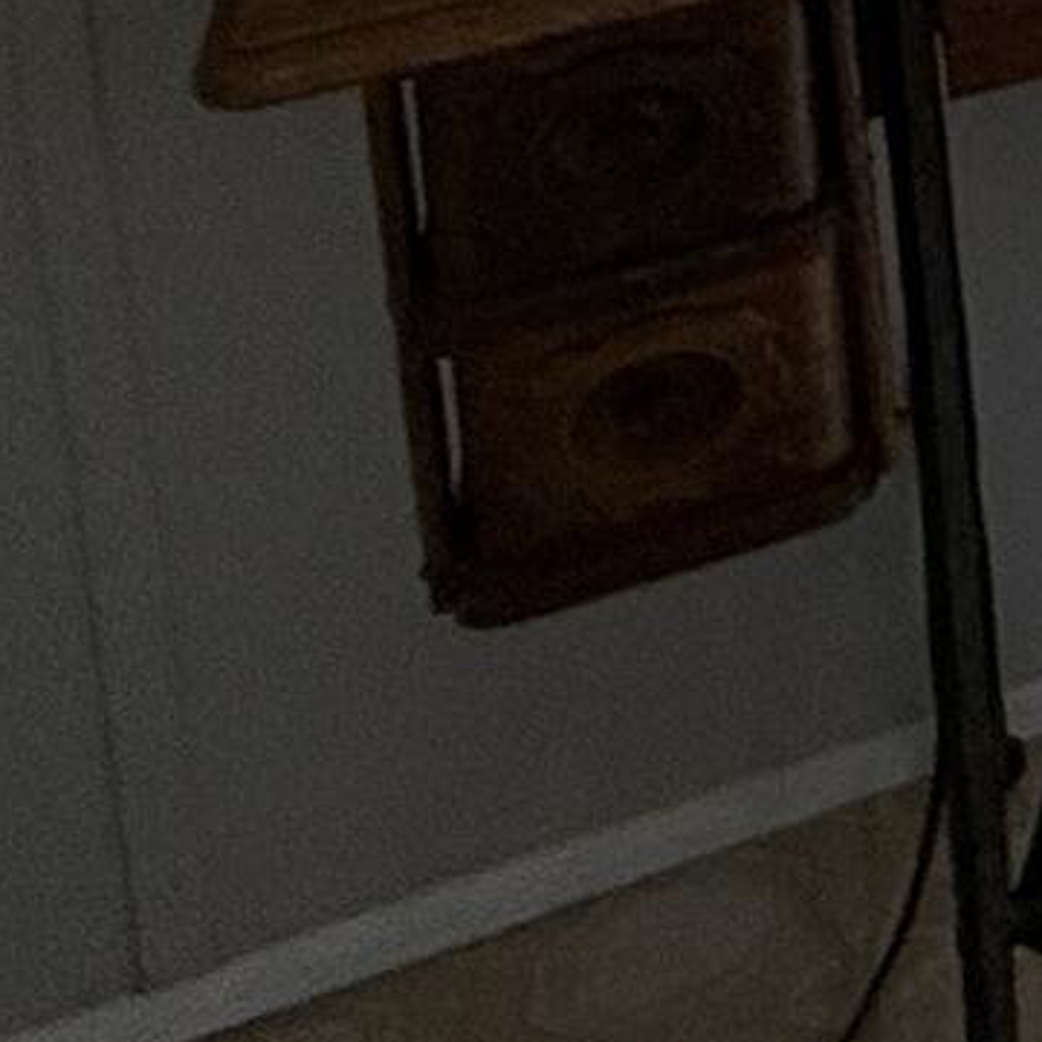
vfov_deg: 13.2
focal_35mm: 103
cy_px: -1355
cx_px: 3682
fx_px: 3508
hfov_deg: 9.4
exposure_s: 1/120
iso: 50
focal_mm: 2.22
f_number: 2.2
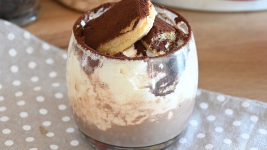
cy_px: 72
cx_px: 129
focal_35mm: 82
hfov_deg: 25.9
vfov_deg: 14.8
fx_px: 581
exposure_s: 1/15
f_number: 7.1
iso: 640
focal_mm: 50
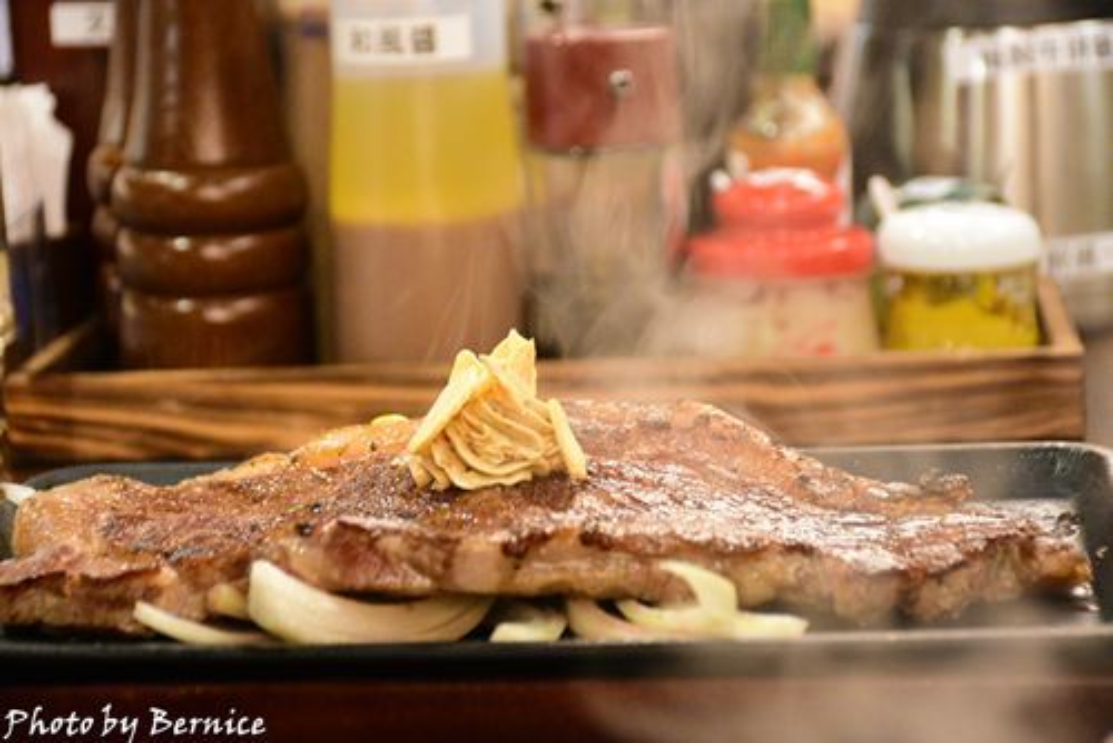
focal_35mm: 105
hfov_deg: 19.4
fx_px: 3248
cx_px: 556
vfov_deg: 13.1
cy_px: 372
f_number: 5.6
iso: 6400
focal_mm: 70
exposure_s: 1/30
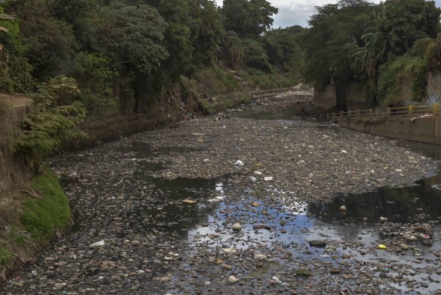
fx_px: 638
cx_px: 244
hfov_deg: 38.1
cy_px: 108
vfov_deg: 26.0
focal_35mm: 52
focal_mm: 36
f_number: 8
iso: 320
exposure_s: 1/400
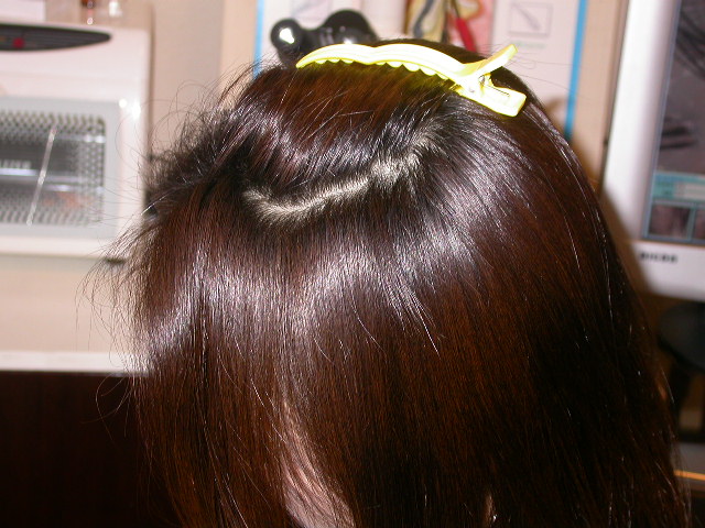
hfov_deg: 26.7
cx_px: 352
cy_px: 264
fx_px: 1487
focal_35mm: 73
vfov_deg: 20.2
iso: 100
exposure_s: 1/60.3
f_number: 3.3
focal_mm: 15.1
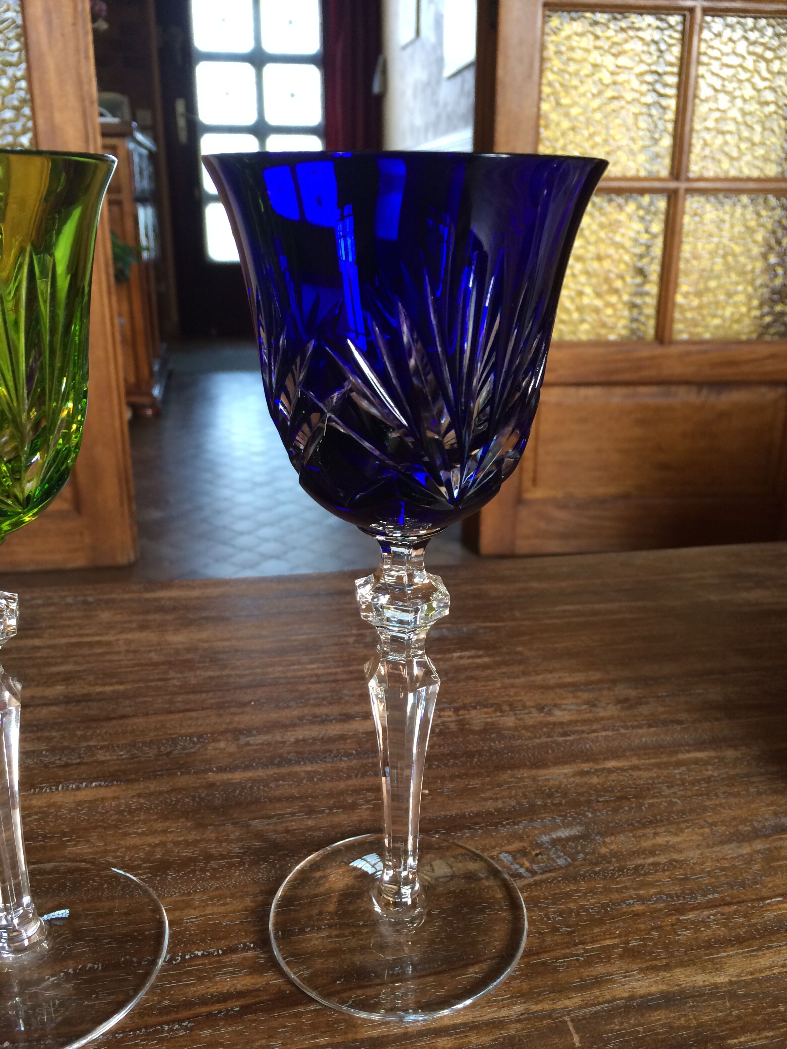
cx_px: 401
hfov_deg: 46.8
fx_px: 909
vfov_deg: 60.0
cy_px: 542
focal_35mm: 30
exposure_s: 1/30
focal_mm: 4.15
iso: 100
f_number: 2.2
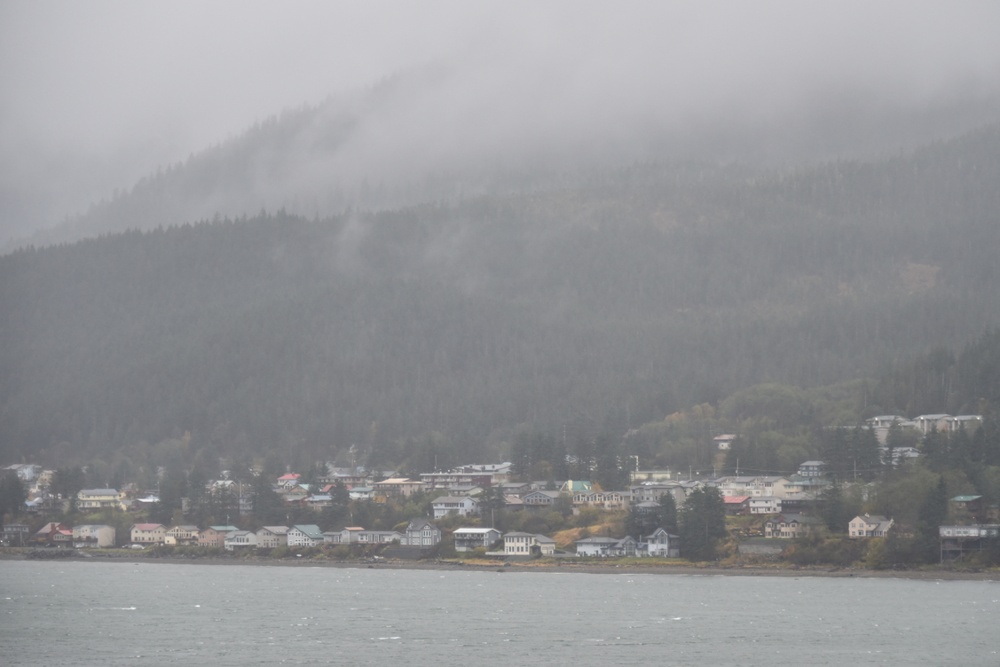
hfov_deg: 14.4
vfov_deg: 9.7
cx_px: 565
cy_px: 312
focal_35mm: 142
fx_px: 3945
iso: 1000
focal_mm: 125
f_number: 5.6
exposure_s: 1/250
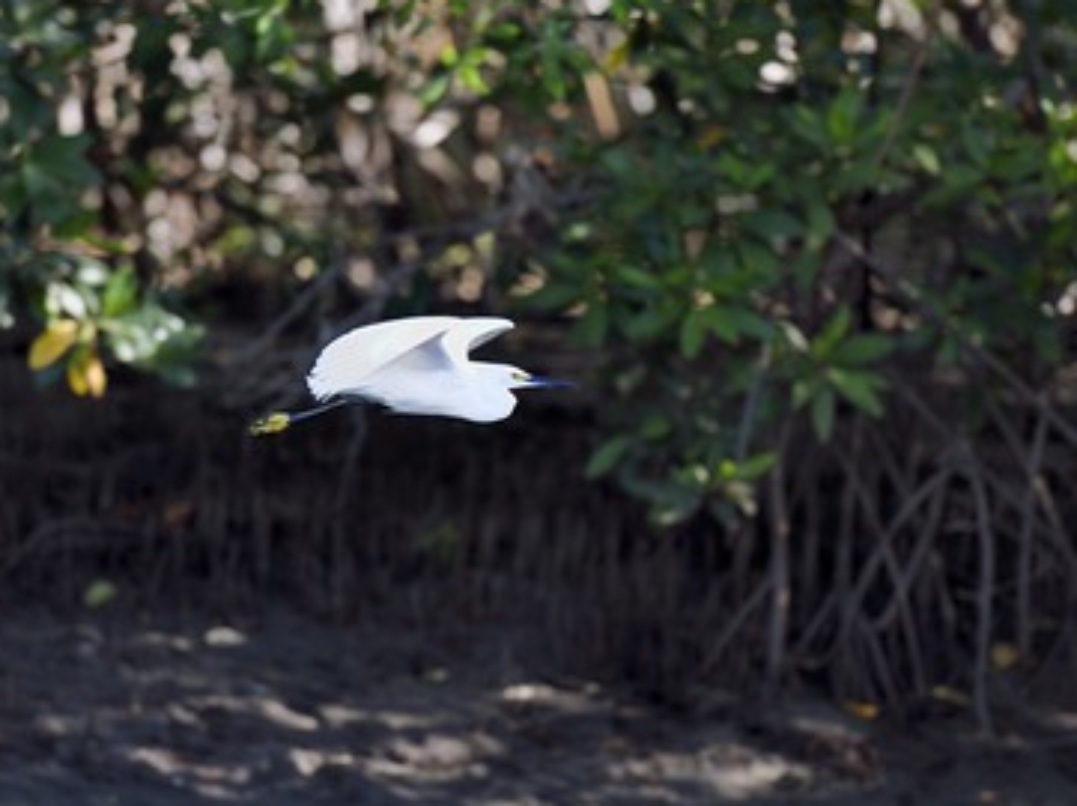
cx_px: 558
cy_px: 397
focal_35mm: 224
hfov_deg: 8.8
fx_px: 6962
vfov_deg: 6.6
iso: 400
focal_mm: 200
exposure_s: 1/800
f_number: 2.8
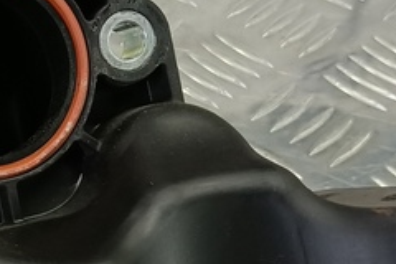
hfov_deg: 18.6
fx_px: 1122
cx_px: -122
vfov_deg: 13.0
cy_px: 330
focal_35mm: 102
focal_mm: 4.11
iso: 213
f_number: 1.6
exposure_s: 1/50
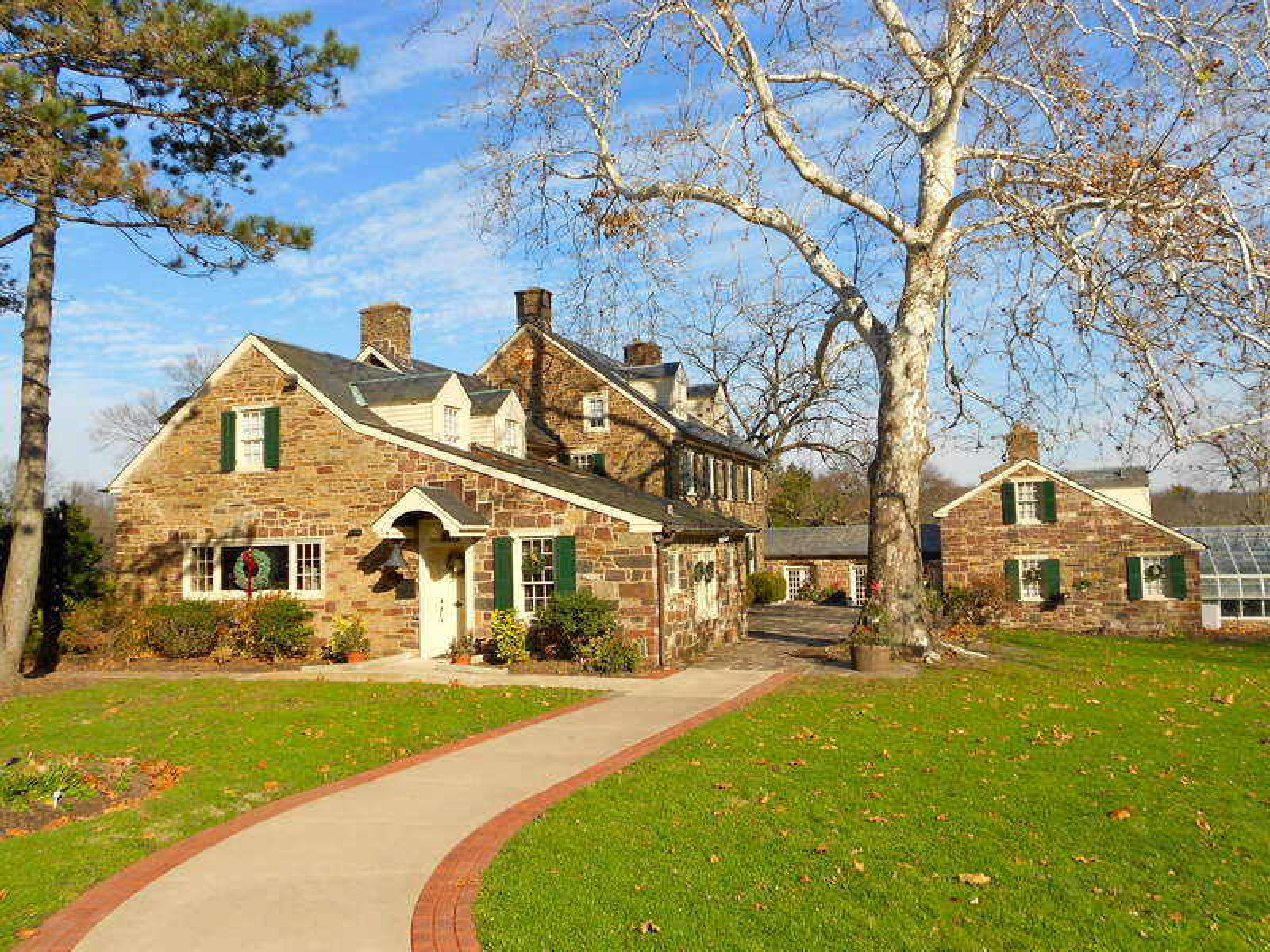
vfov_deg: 48.2
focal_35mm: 29
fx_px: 1064
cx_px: 635
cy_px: 476
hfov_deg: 61.7
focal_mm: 5.1
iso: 80
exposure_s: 1/1000
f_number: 3.4
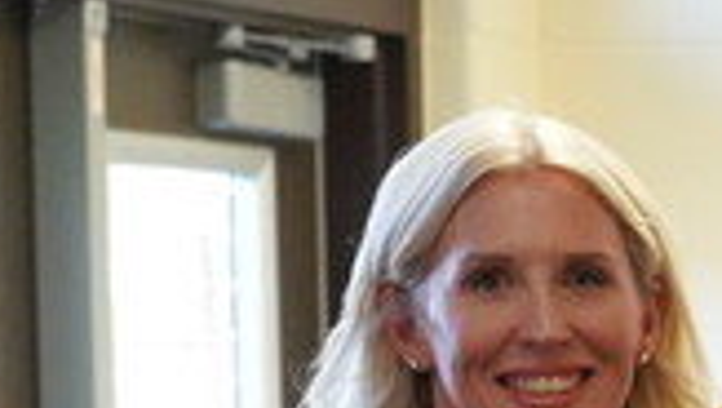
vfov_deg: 3.9
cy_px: 1182
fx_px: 5806
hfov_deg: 6.6
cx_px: 1914
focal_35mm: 303
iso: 3200
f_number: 4
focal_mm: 46
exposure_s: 1/160
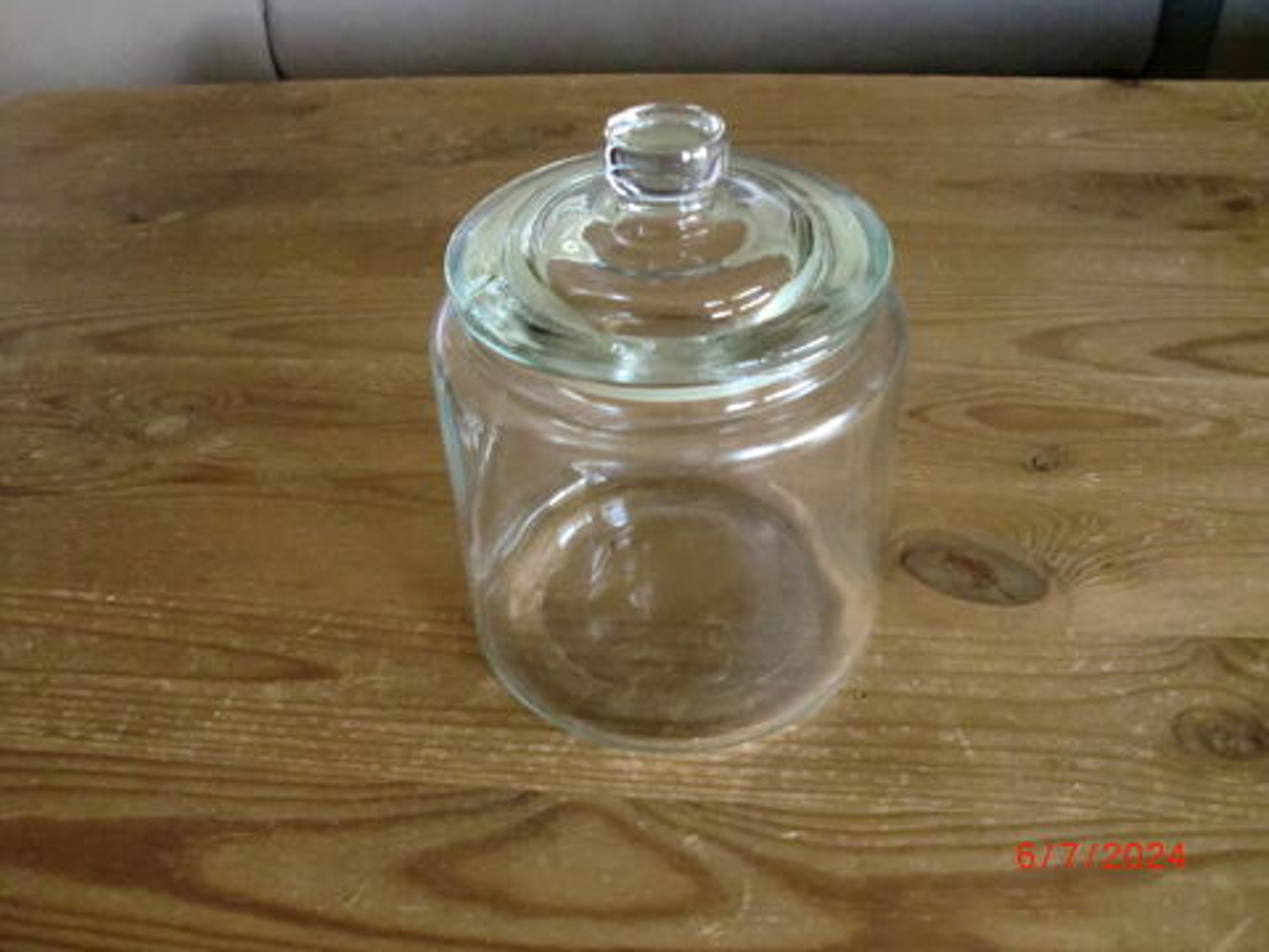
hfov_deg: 52.6
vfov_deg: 40.7
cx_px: 634
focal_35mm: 35
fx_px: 1283
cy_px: 476
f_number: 3.1
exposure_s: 1/60
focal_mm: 6.3
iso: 800
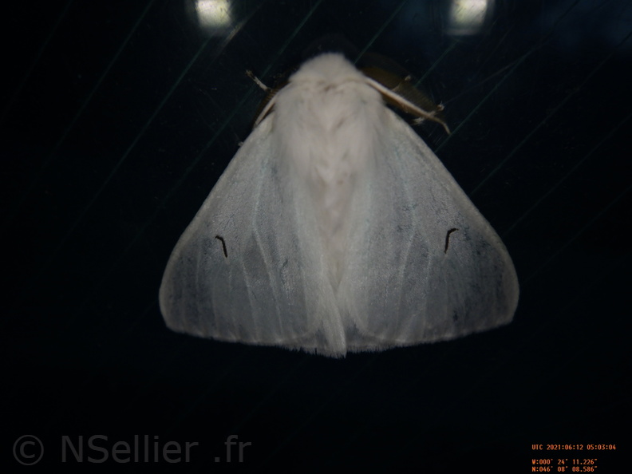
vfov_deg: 41.8
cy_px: 237
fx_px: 621
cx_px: 316
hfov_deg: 54.0
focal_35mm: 34
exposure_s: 1/2500
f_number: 4.6
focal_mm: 6.1
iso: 125
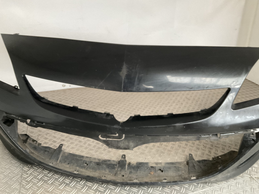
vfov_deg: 48.2
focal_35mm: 29
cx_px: 130
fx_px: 217
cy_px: 97
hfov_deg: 61.7
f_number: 1.8
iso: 160
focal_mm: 3
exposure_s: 1/50
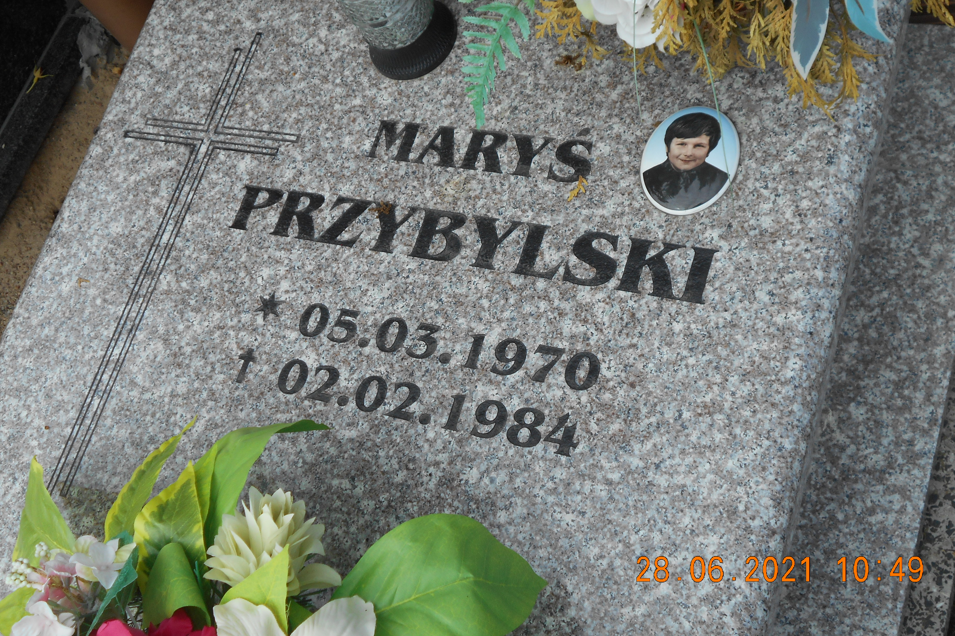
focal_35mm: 46
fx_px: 1220
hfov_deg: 42.7
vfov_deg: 29.2
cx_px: 479
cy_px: 283
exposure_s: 1/500
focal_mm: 7.7
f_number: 4.2
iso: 80
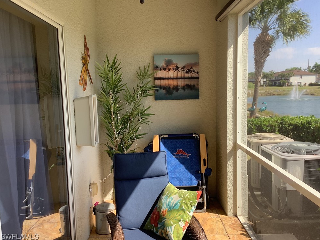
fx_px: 296
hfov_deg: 56.8
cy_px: 120
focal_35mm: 32
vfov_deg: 44.2
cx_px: 164
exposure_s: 1/306
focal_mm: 3.3
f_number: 2.4
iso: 25
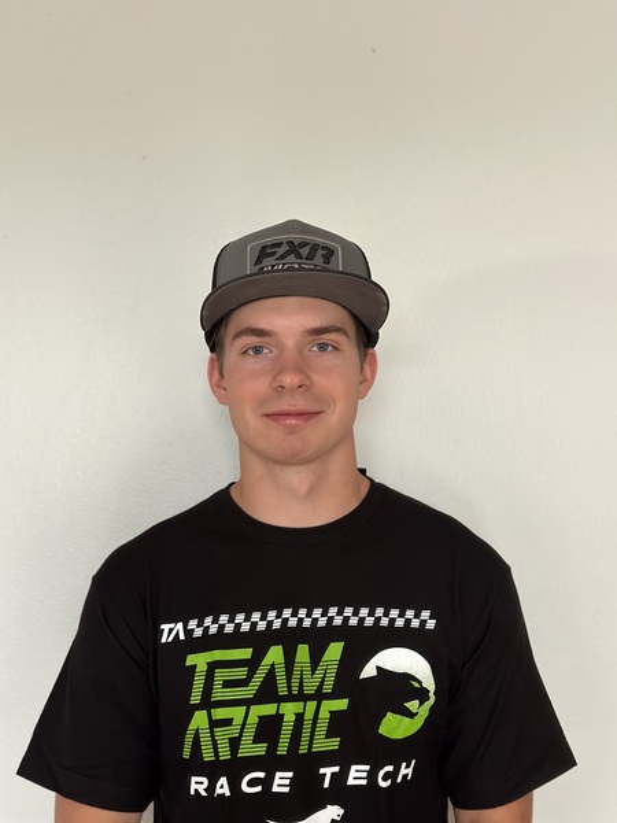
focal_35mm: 48
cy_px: 412
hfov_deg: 30.3
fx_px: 1141
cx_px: 308
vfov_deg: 39.7
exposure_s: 1/48
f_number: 1.78
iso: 400
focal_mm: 6.86
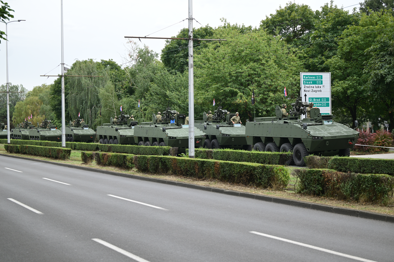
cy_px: 131
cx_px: 197
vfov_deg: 19.5
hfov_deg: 28.8
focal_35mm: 70
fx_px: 766
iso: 640
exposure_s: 1/1000
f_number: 2.8
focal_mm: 70
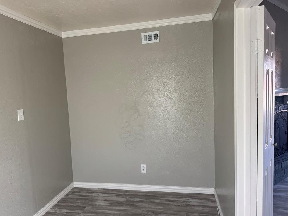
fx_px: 208
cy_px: 108
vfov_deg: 54.9
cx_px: 138
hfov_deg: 69.4
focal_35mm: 25
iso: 125
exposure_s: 1/117
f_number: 1.78
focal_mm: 6.76
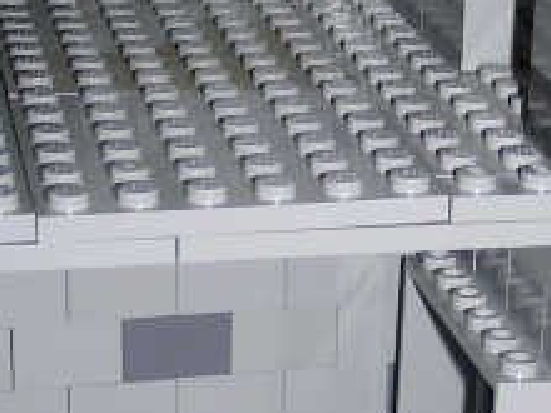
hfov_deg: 14.2
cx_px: 456
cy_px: 220
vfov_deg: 10.7
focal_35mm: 138
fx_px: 2197
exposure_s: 1/60.1
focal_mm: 6.3
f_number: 3.5
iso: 50
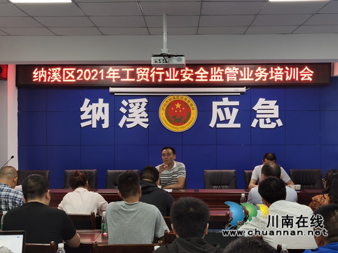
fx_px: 518
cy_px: 126
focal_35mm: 53
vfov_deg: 27.5
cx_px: 169
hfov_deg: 36.2
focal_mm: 5.56
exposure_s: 1/100
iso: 125
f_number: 1.6
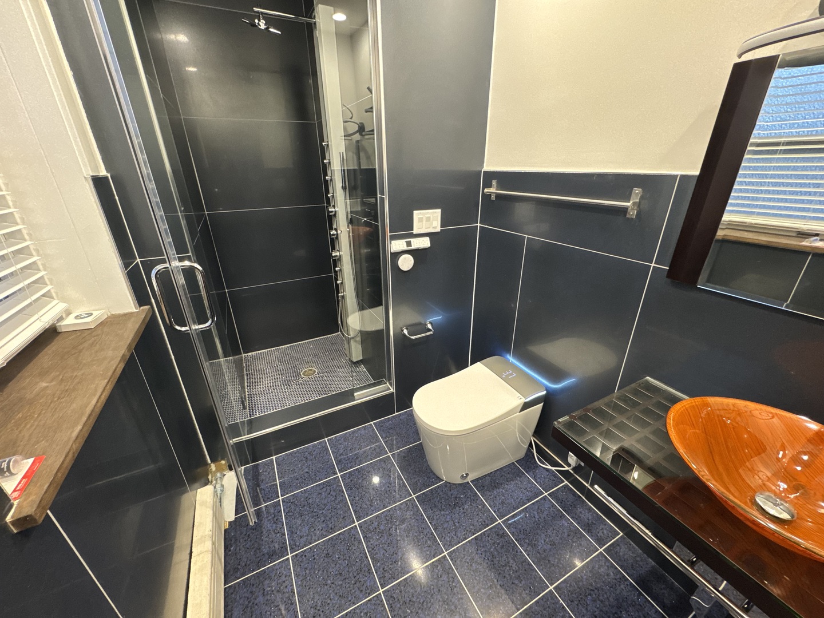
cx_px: 412
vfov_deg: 85.7
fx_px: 333
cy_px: 309
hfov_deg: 102.1
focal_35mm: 14
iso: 500
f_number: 2.2
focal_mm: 2.22
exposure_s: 1/60
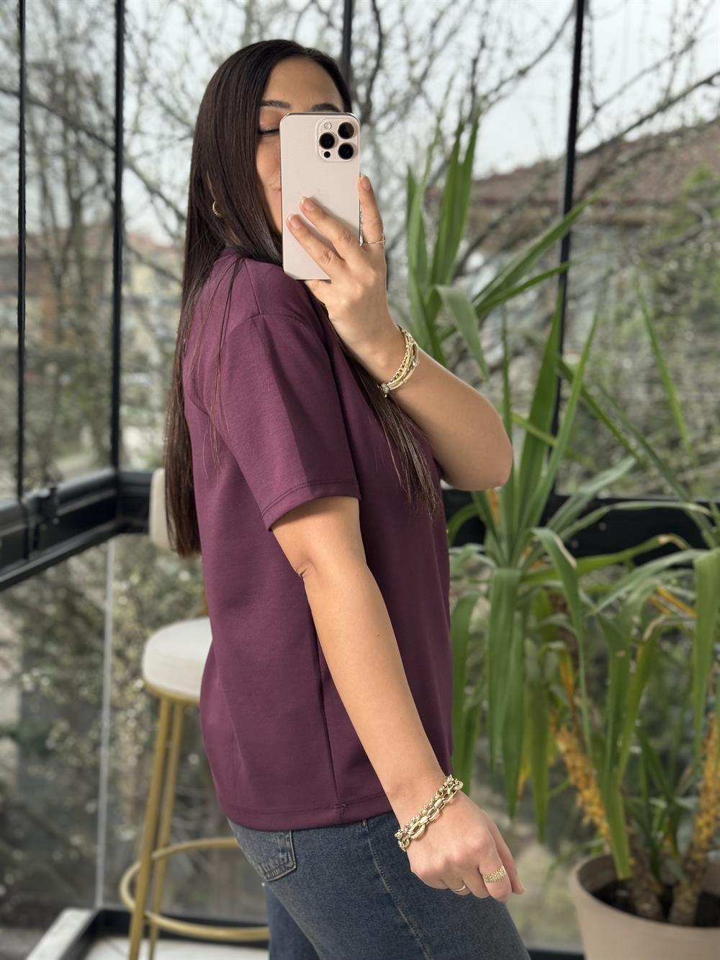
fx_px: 1331
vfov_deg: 39.7
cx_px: 360
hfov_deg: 30.3
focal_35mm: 48
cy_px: 480
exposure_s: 1/141
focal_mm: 6.76
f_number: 1.78
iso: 50
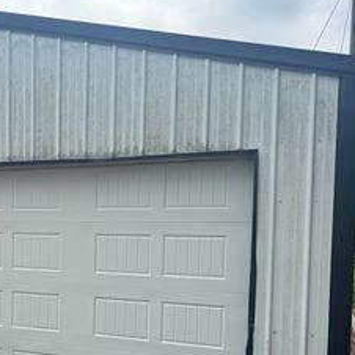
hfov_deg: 33.7
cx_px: 20
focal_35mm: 47
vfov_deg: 35.4
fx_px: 545
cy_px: 260
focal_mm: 6.76
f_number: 1.78
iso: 80
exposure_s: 1/4310
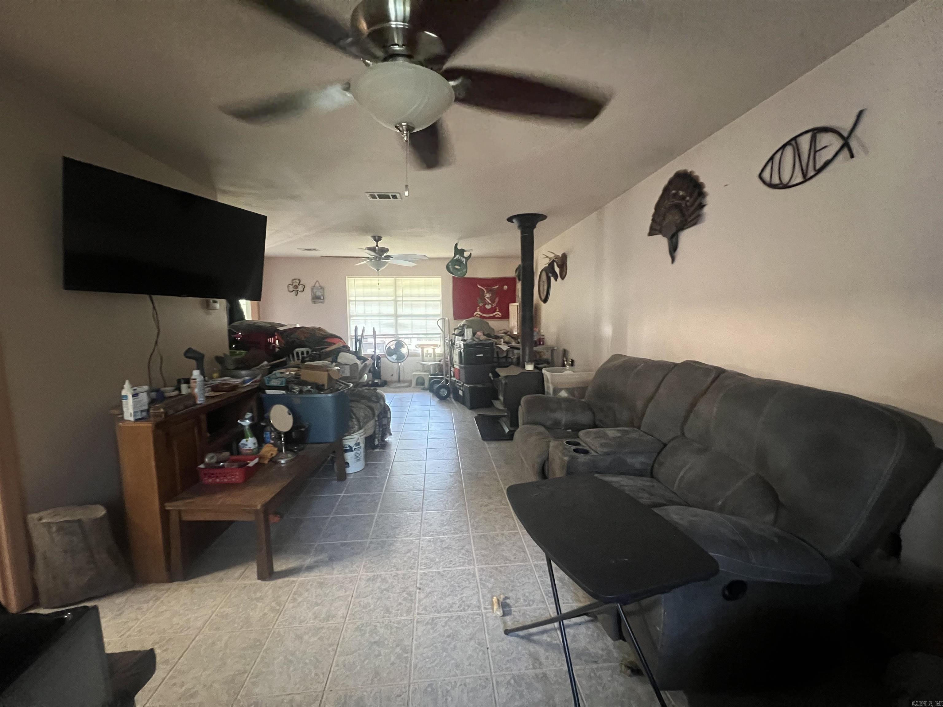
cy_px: 354
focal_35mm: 13
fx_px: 354
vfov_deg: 89.9
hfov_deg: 106.2
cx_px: 472
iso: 1000
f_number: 1.8
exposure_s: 1/60
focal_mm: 1.57
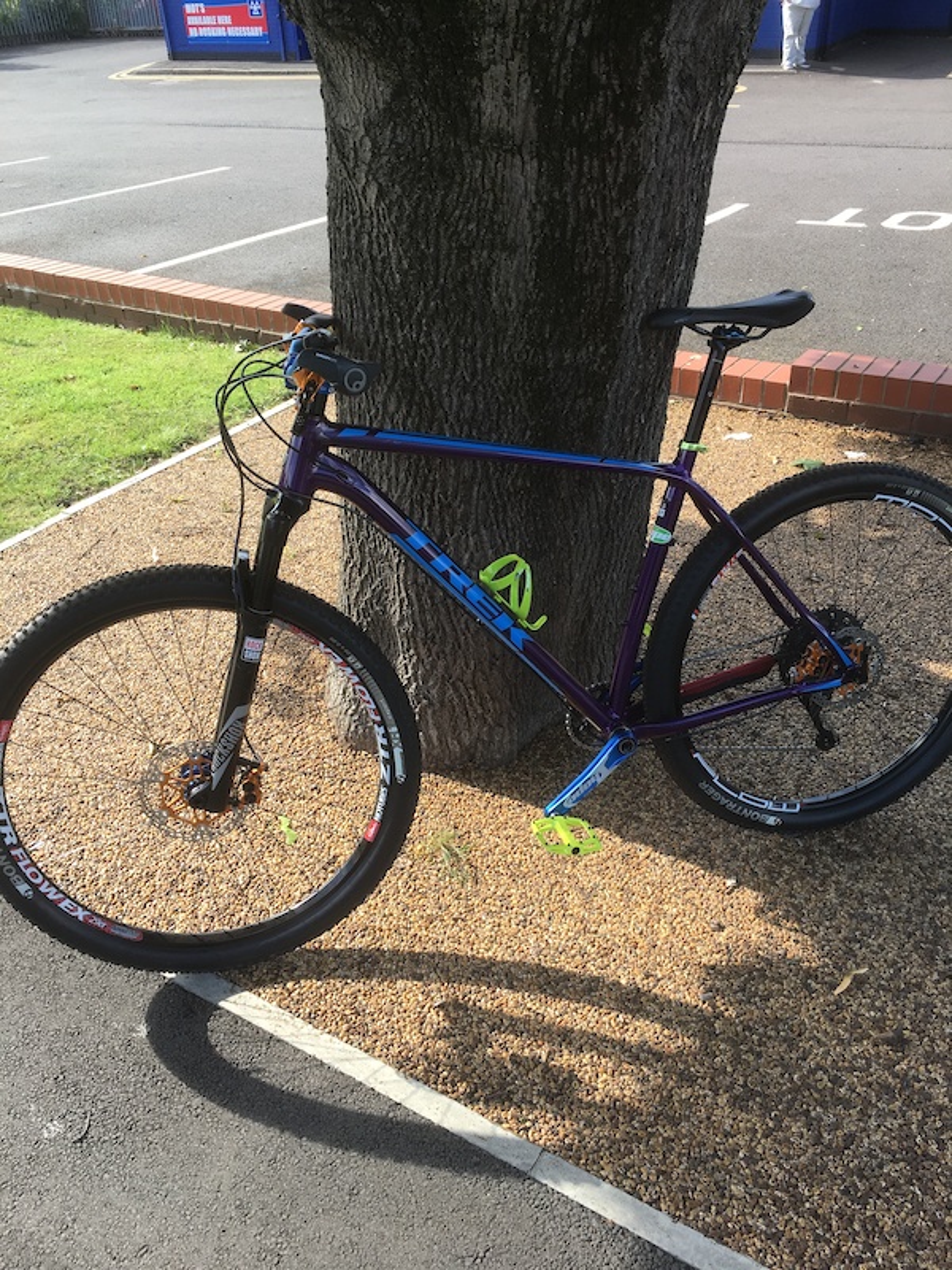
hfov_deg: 48.2
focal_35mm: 29
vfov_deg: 61.7
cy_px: 635
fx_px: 1063
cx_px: 476
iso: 25
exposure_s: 1/232
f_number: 2.2
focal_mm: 4.15
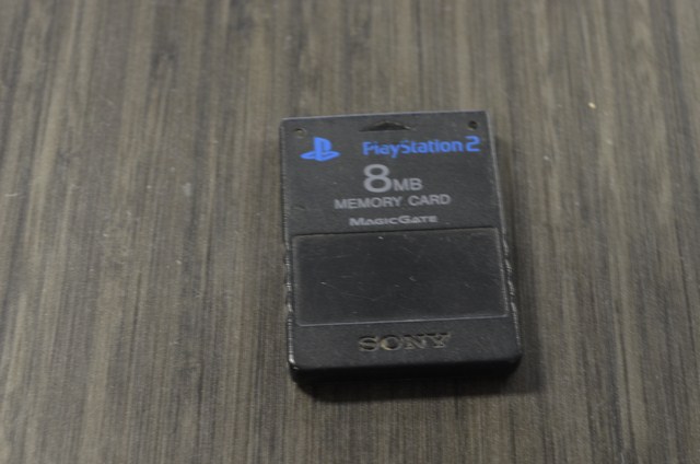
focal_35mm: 72
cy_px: 232
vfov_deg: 18.8
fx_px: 1397
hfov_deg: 28.1
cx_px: 350
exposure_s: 1/6
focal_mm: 48
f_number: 8
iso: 640
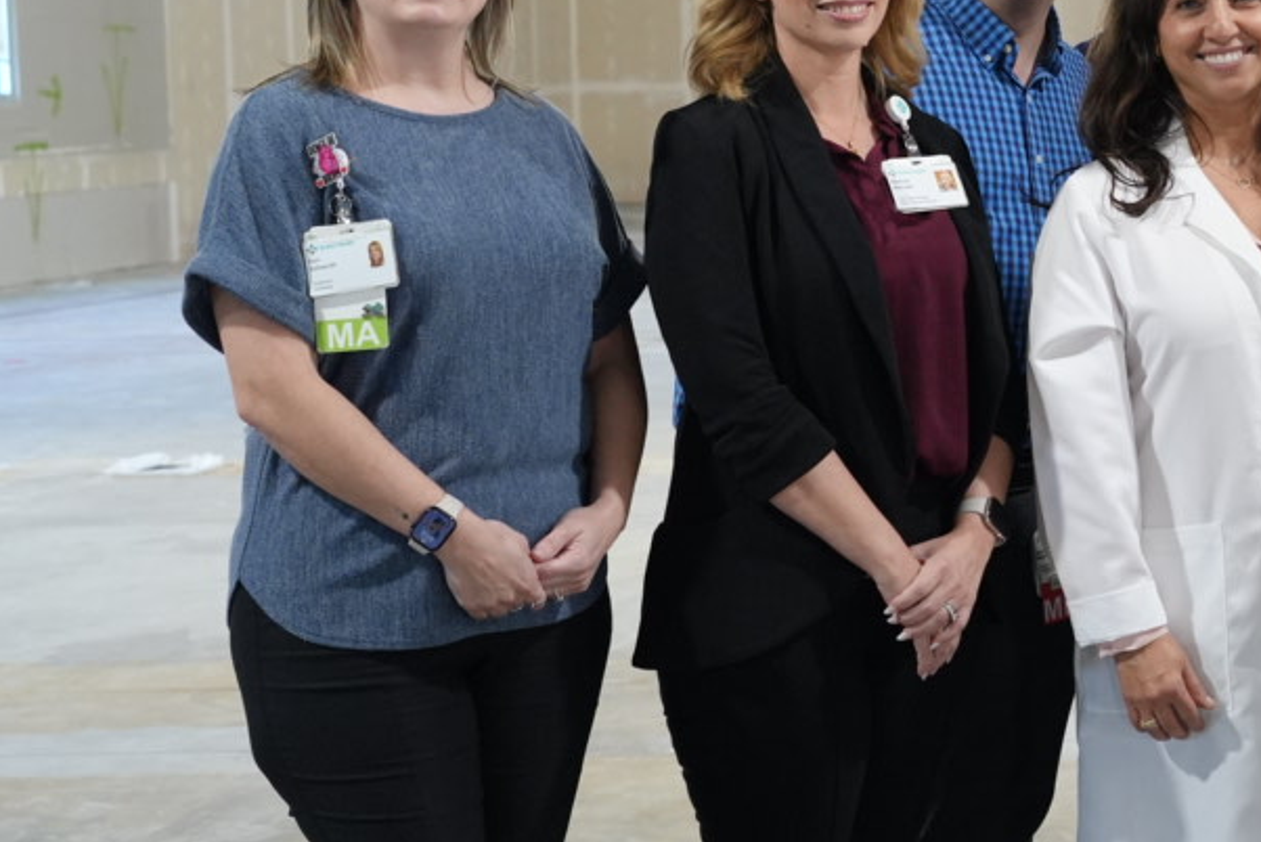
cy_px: 283
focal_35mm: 94
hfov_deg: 19.8
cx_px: 1657
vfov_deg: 14.5
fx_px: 3294
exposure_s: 1/160
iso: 2500
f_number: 4
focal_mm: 35
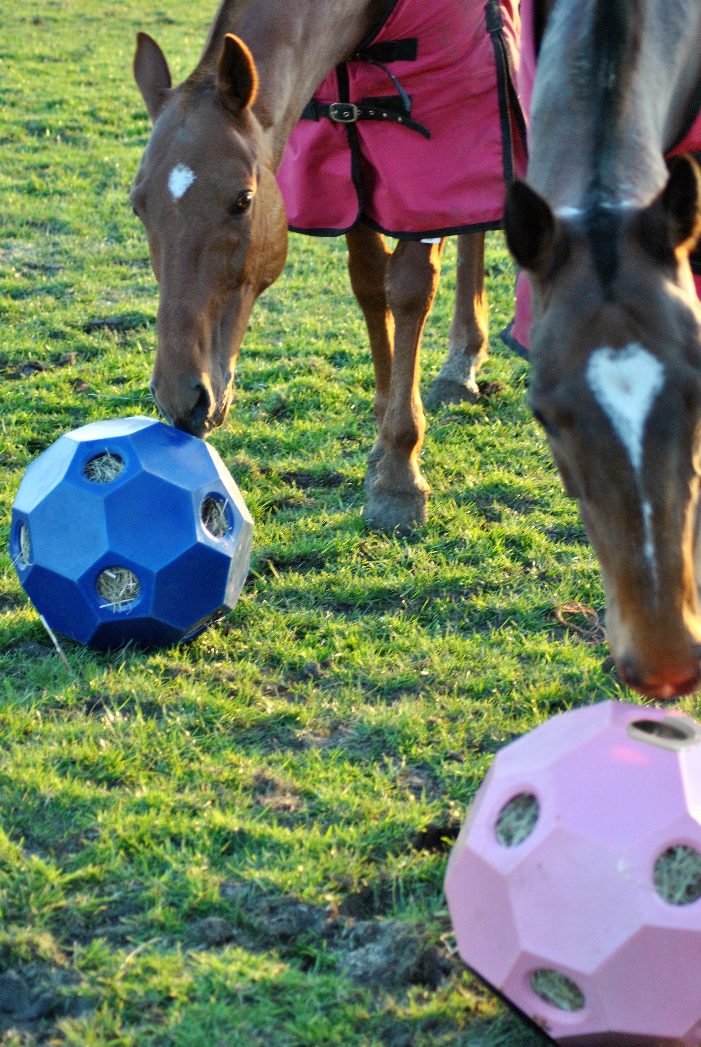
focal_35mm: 105
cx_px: 350
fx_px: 3058
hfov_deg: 13.1
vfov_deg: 19.4
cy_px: 524
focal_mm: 70
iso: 320
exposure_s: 1/125
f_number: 4
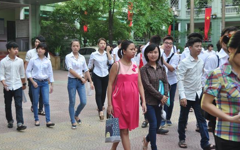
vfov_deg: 22.0
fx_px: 386
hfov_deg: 34.5
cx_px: 120
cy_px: 77
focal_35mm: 59
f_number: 5
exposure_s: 1/80
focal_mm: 38
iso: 200
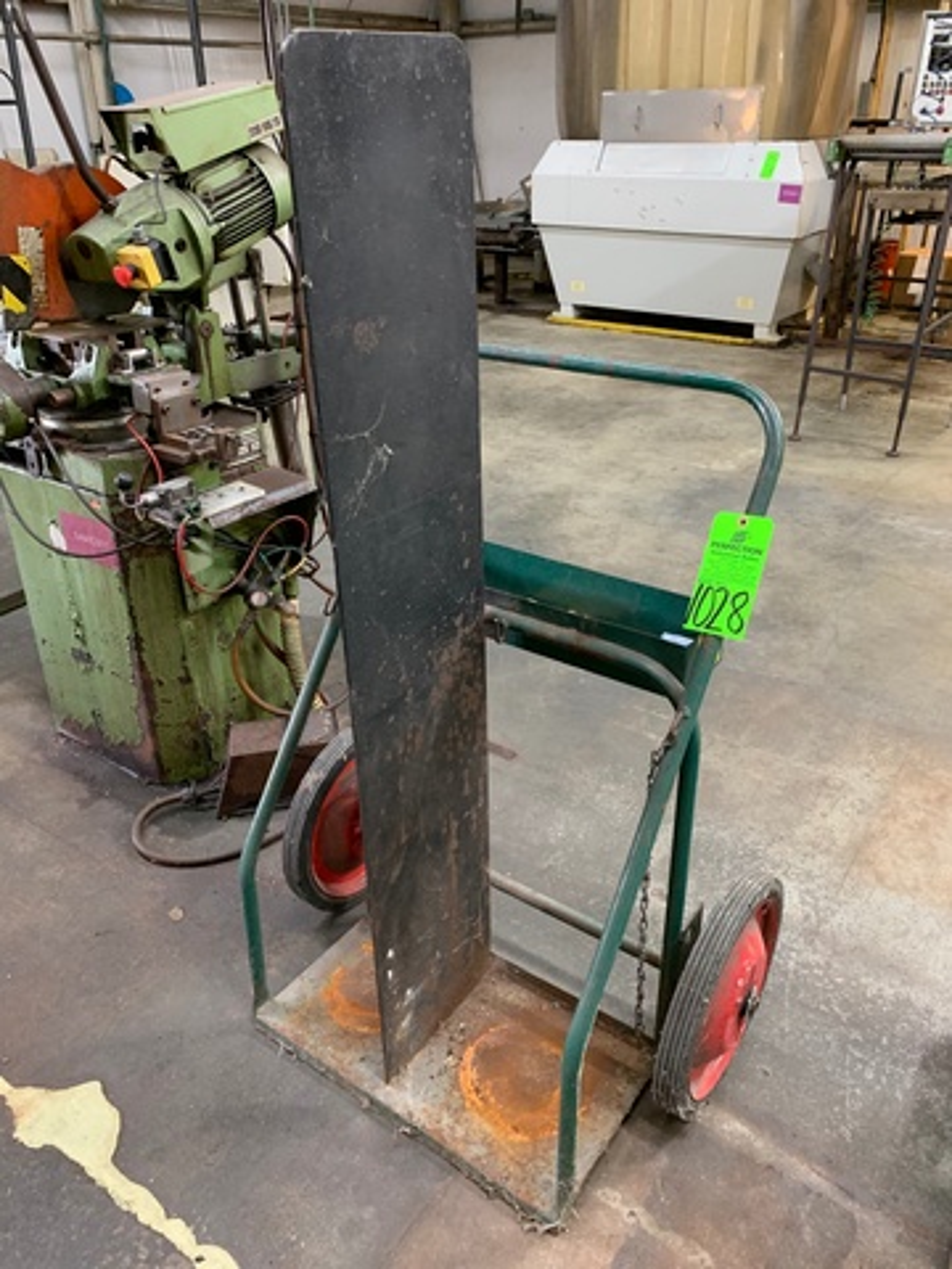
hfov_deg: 53.1
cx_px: 476
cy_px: 634
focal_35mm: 26
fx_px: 953
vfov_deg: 67.3
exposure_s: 1/60
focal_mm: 4.25
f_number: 1.8
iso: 320
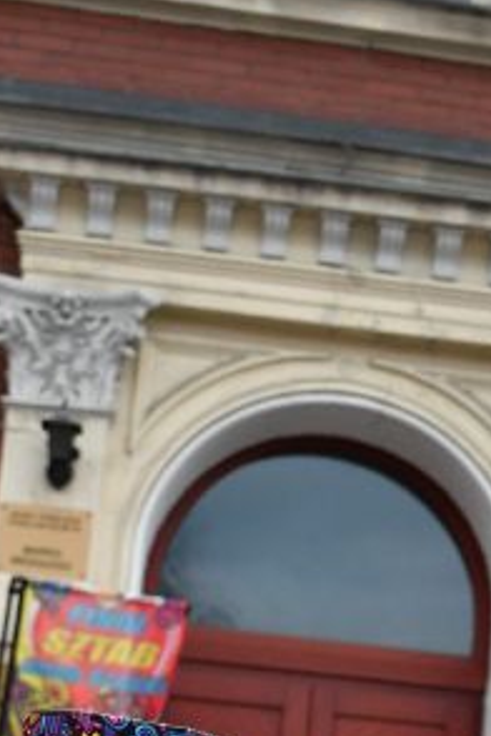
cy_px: 884
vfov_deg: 18.1
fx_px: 2189
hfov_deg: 12.7
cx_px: 416
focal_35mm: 107
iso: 800
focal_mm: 20
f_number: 3.5
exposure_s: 1/250
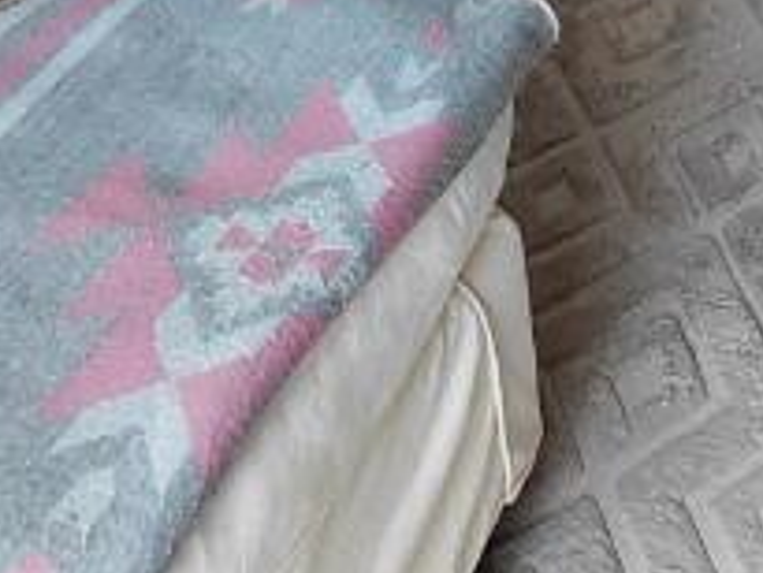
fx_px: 1764
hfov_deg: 23.5
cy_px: -517
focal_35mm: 80
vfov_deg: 15.4
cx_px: 741
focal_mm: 1.64
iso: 50
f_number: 2.2
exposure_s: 1/120
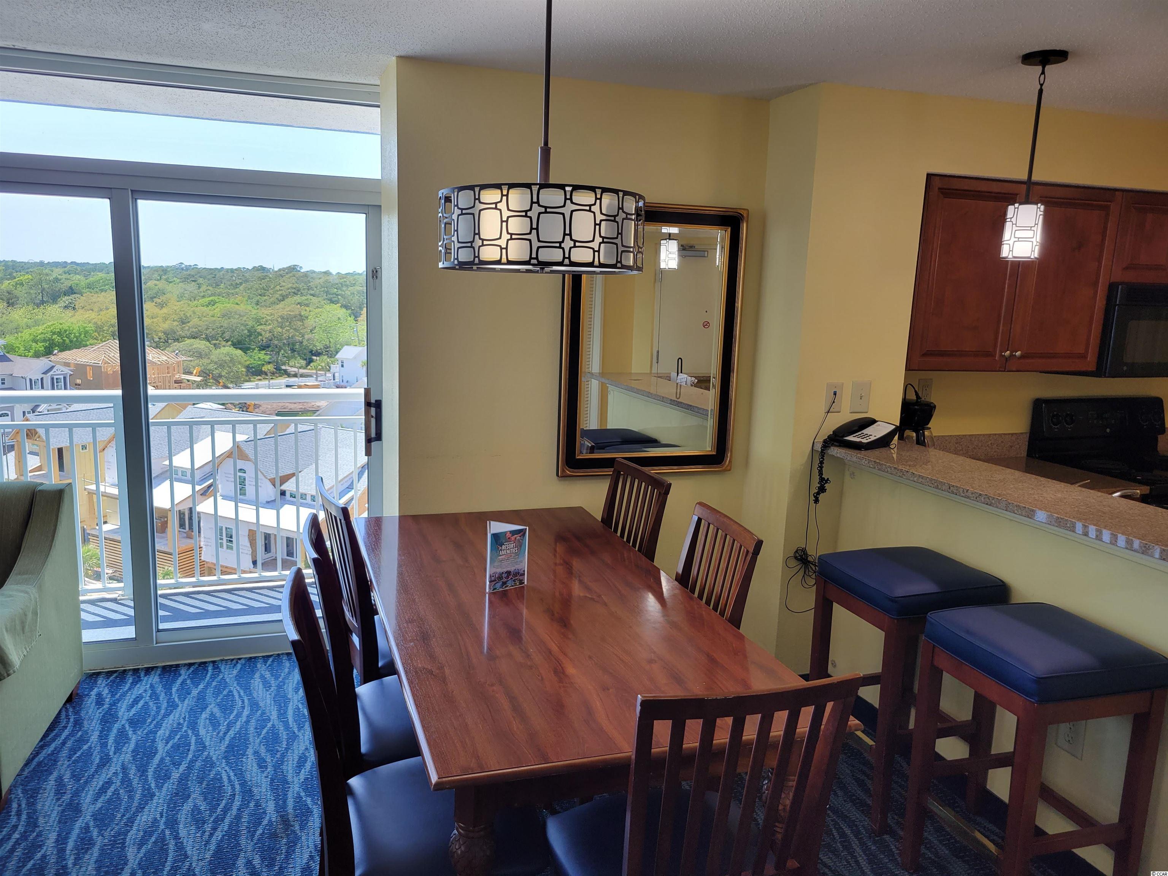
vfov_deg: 53.1
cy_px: 438
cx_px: 584
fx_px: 877
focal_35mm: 26
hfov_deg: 67.3
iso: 50
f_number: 1.8
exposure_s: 1/120
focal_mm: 5.4
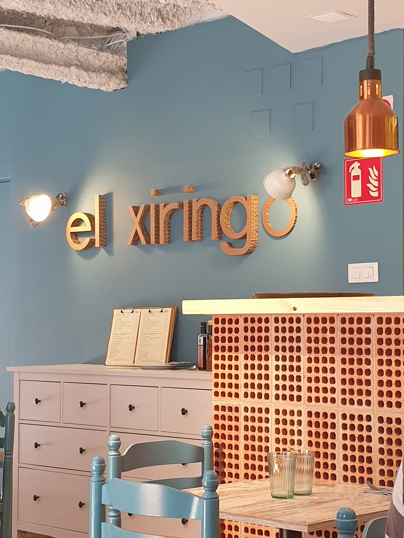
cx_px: 202
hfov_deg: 53.1
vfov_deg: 67.3
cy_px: 269
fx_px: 405
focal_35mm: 26
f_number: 2.4
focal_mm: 4.3
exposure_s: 1/50
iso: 160
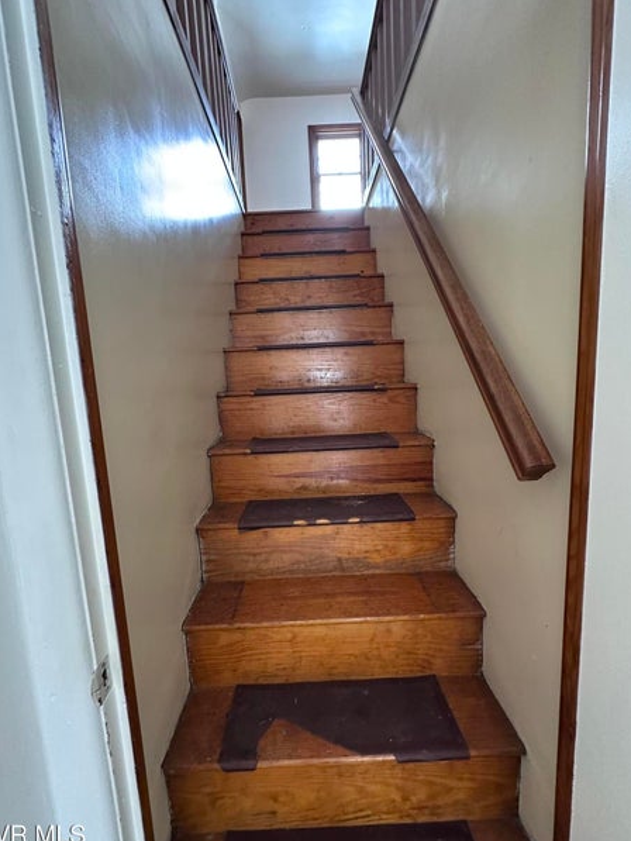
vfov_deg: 98.2
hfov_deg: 81.8
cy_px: 425
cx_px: 313
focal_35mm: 15
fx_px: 364
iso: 500
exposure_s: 1/60
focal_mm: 2.22
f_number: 2.2
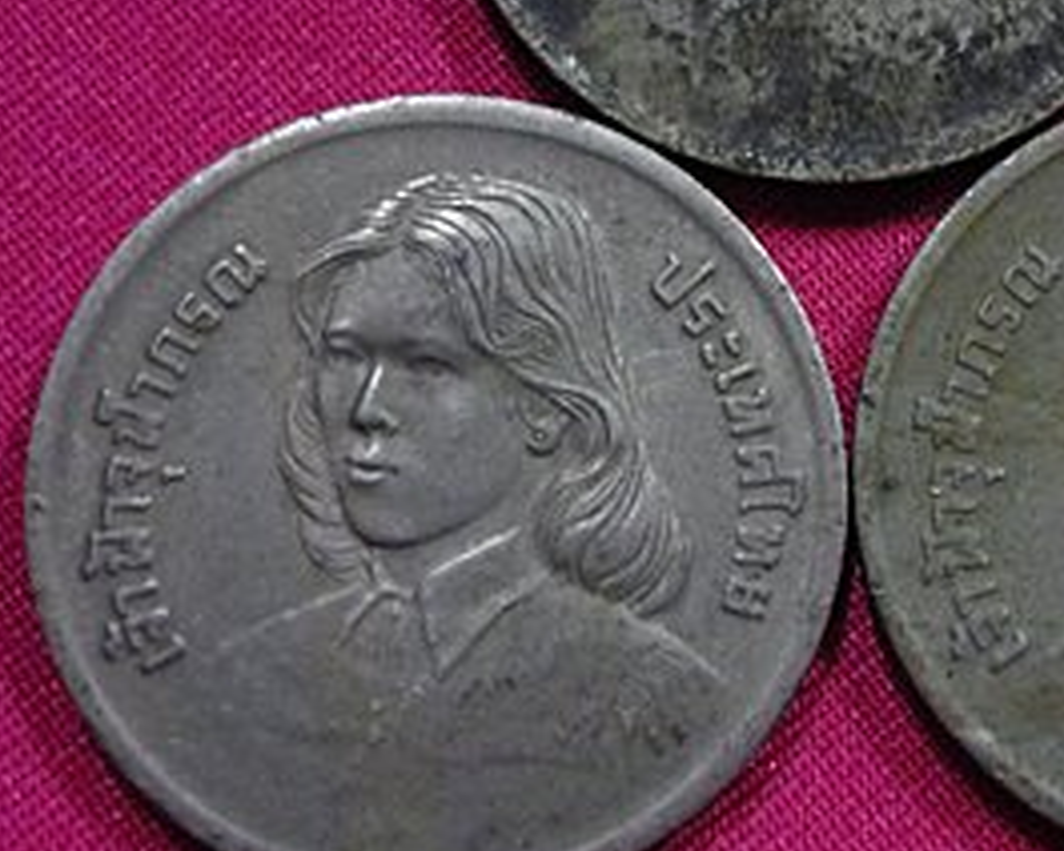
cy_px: 245
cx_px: 831
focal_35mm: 79
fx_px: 2488
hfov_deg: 23.8
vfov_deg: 19.3
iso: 400
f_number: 2.8
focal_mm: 5.5
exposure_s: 1/8
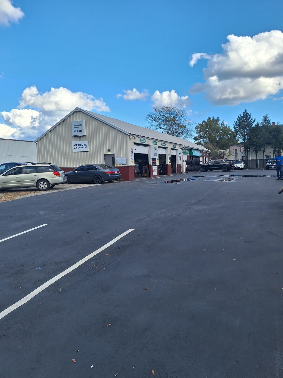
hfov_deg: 58.9
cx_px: 142
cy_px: 189
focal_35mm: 23
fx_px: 251
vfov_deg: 73.9
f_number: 1.8
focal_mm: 5.54
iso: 40
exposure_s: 1/1675
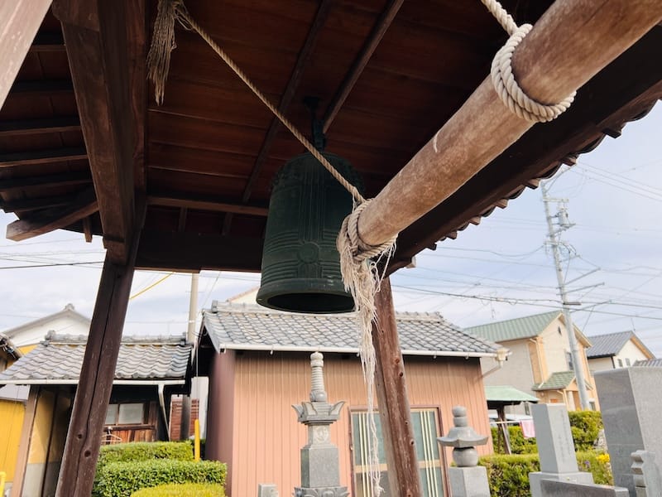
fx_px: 497
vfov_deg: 53.1
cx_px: 331
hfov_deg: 67.3
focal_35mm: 26
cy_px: 248
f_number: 1.5
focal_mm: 5.7
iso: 50
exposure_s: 1/1000
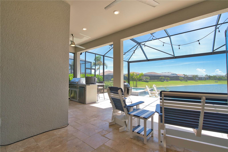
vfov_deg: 73.7
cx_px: 114
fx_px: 101
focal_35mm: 16
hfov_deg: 96.7
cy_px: 76
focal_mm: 16
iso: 250
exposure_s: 1/125
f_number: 8
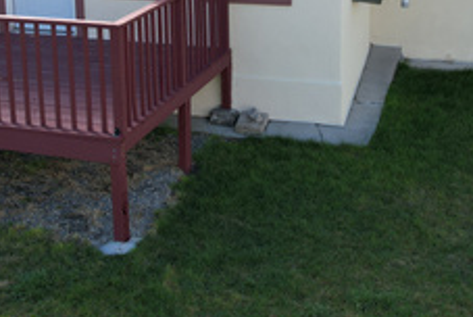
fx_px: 816
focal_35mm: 62
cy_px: 9
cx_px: 225
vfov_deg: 21.3
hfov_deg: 32.3
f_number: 2.8
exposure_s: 1/640
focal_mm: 8.38
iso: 110
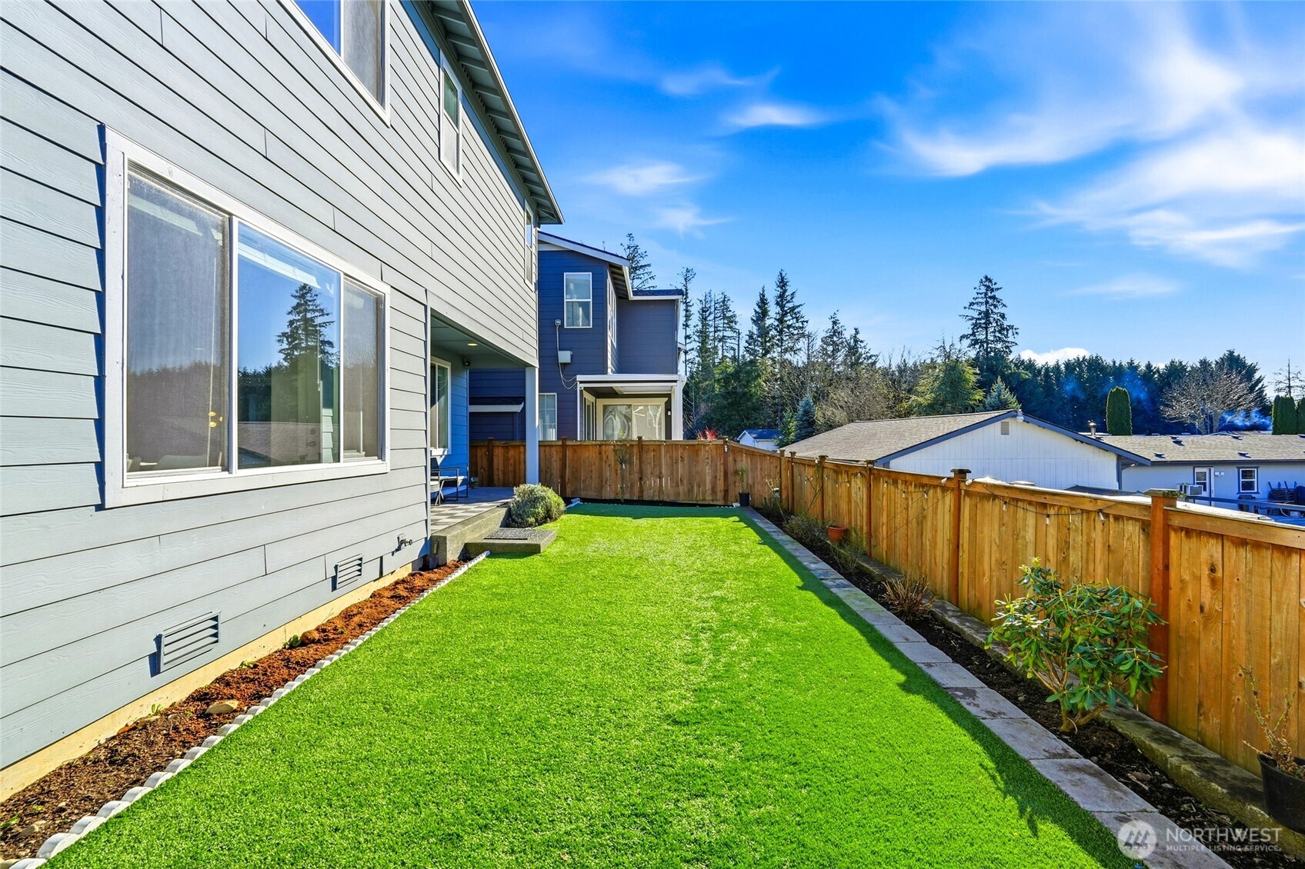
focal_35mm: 16
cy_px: 434
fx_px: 580
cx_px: 652
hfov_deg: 96.7
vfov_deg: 73.7
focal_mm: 16
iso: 400
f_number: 9
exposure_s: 1/8000
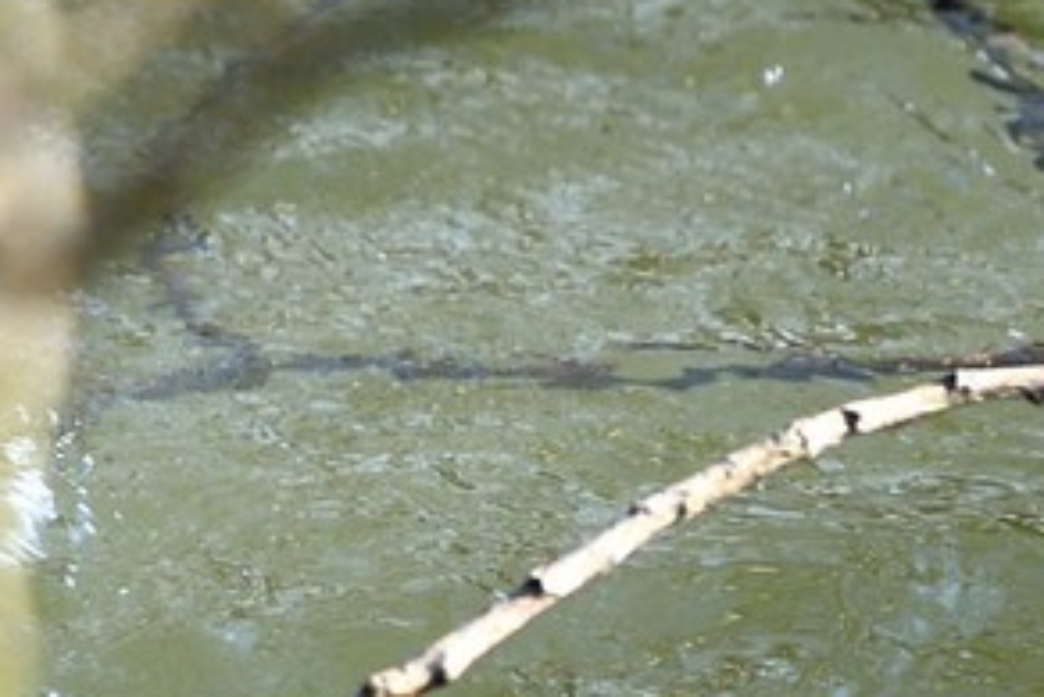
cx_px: -1788
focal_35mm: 1096
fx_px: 31798
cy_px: 250
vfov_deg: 1.3
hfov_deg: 1.9
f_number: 4
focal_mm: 200
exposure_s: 1/800
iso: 200
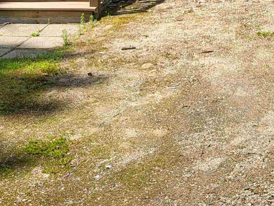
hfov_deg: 21.8
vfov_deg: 15.5
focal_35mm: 88
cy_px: -100
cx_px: 242
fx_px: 697
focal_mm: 5.4
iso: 40
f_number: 1.8
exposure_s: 1/1571
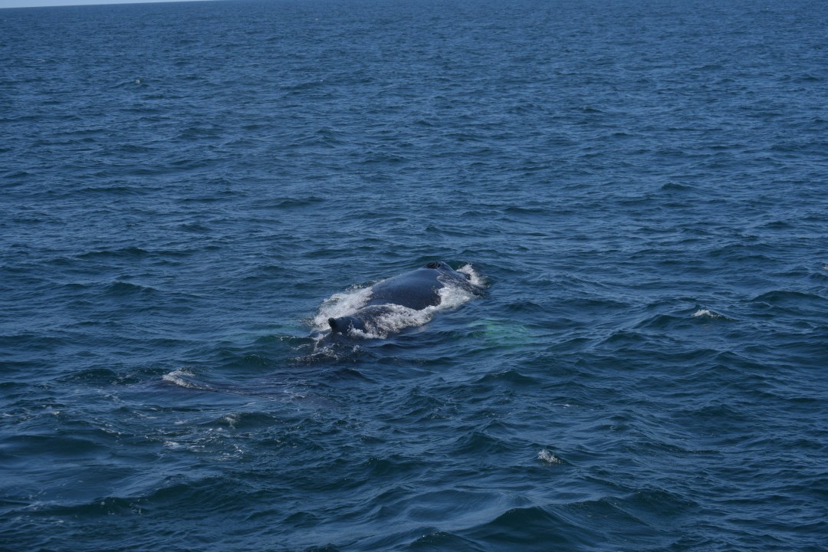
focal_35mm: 93
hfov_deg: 21.9
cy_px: 276
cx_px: 414
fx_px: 2139
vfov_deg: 14.7
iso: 200
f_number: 5.6
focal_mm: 62
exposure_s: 1/1600
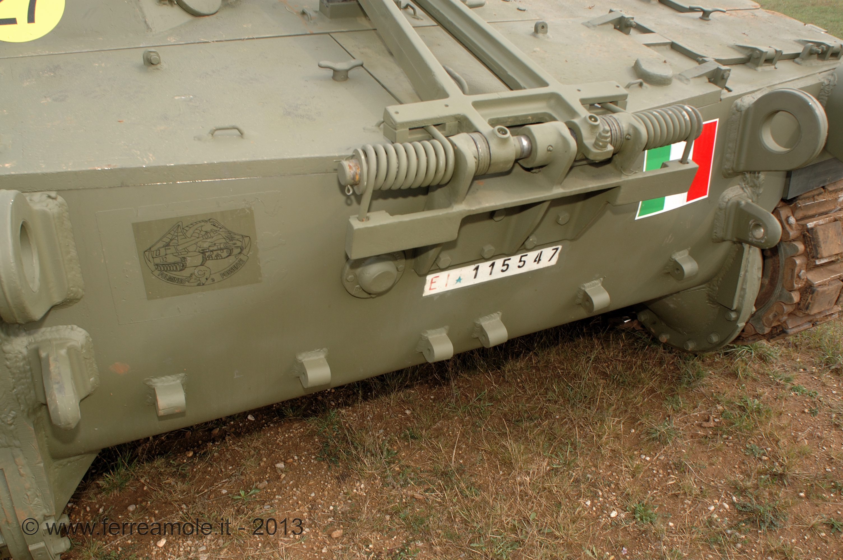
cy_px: 280
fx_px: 702
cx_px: 422
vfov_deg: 43.5
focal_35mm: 30
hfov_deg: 62.0
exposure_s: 1/125
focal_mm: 20
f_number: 7.1
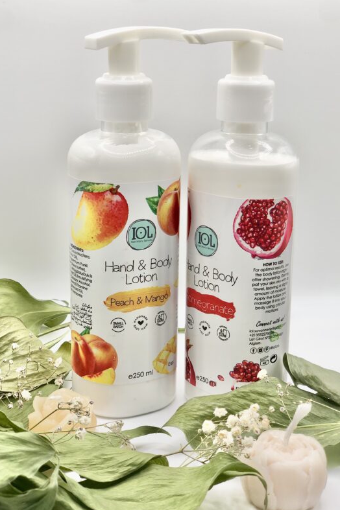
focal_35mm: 55
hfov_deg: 24.6
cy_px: 257
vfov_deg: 36.3
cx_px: 176
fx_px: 780
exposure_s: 1/102
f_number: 2.4
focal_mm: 6
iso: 16
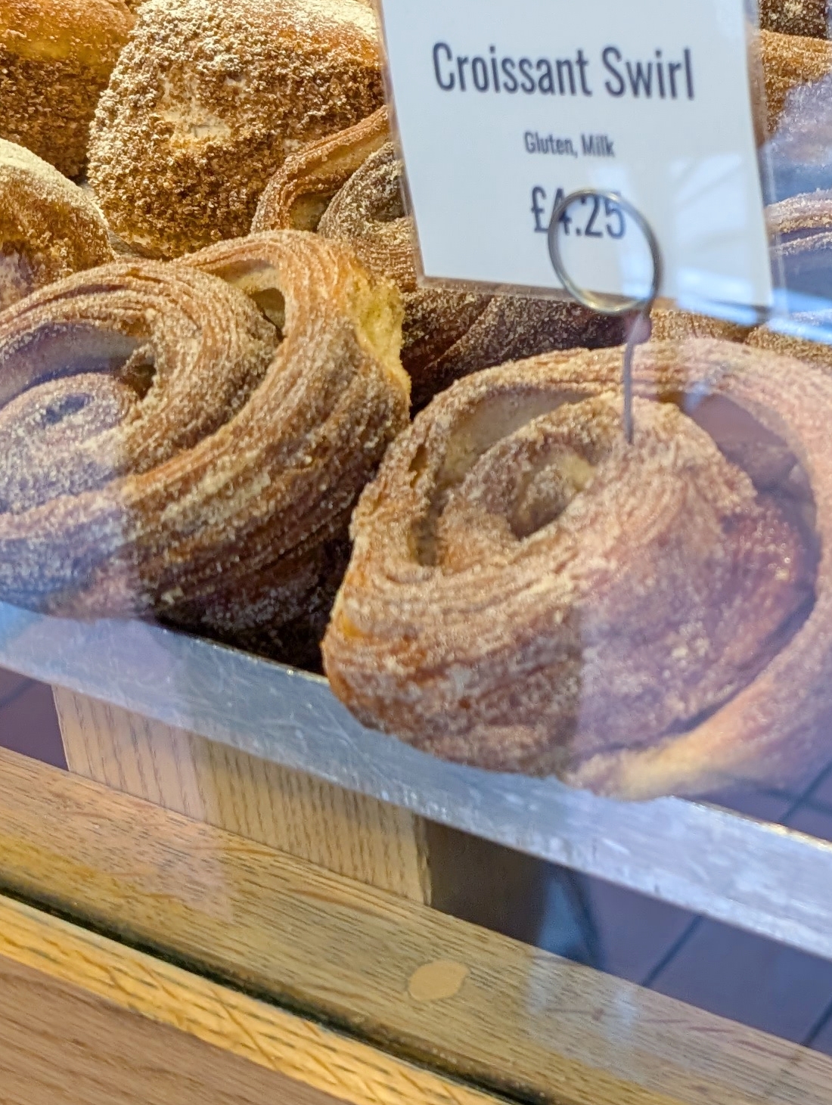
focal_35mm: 67
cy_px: 411
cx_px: 974
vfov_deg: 28.8
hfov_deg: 20.7
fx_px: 2142
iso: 298
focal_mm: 6.9
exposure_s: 1/243
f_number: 1.68
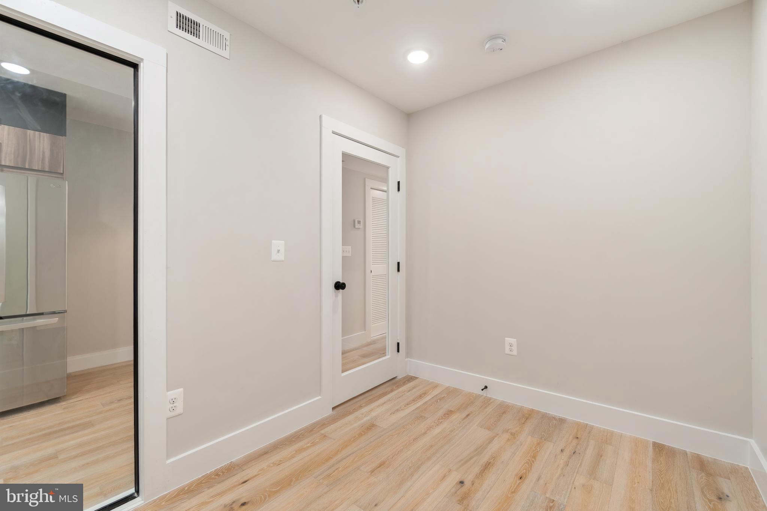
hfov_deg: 100.4
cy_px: 256
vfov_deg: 77.3
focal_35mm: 15
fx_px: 320
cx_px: 384
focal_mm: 10
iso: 100
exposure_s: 1/2.5
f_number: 8
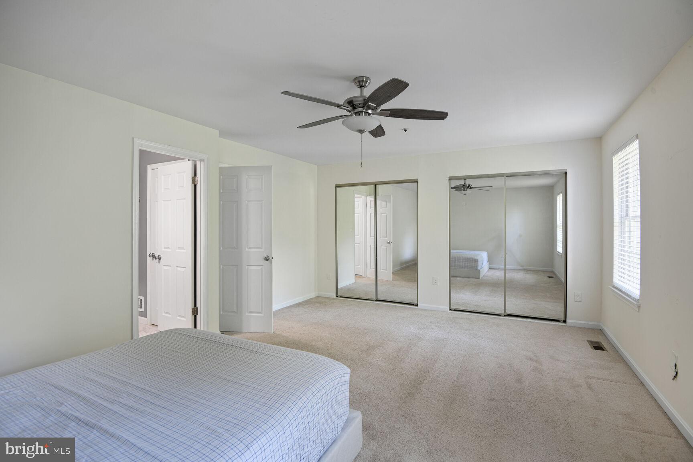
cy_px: 231
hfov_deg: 96.7
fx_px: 308
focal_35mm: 16
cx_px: 346
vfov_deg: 73.7
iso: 200
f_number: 8
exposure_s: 1/6
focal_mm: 16
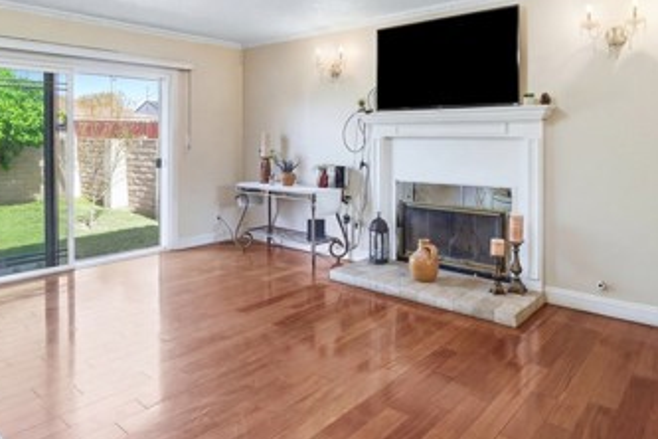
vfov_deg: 50.4
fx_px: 457
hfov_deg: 71.4
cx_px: 350
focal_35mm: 25
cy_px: 148
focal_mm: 13
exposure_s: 1/800
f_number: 5
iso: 1000
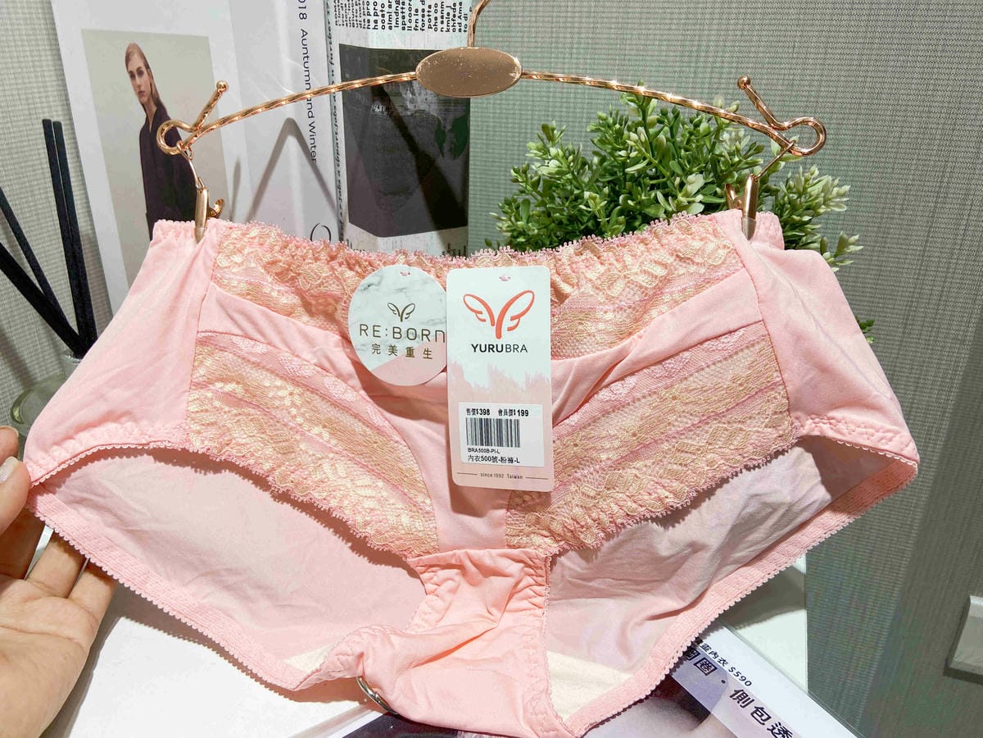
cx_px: 492
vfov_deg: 53.1
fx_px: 738
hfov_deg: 67.3
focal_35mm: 26
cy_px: 369
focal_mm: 4.25
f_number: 1.8
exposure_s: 1/120
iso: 50
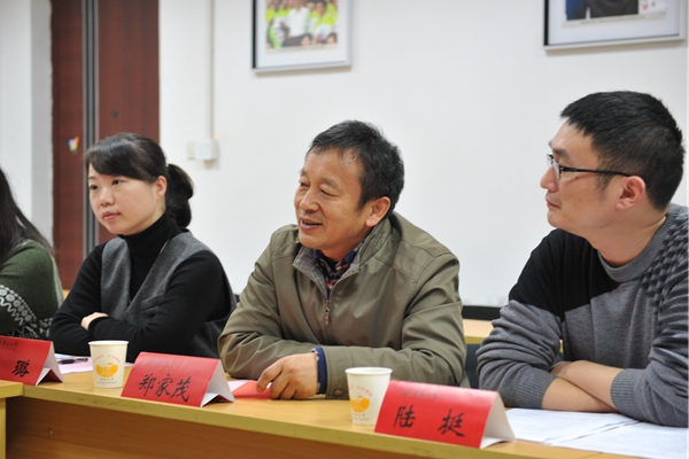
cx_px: 344
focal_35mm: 70
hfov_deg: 28.8
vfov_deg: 19.5
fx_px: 1340
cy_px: 230
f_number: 4
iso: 2000
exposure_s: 1/60
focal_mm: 70
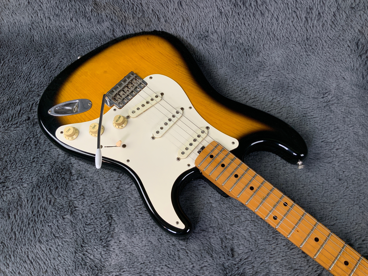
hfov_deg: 61.7
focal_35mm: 29
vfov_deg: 48.2
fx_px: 308
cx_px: 184
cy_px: 138
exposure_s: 1/100
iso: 32
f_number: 1.8
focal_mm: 3
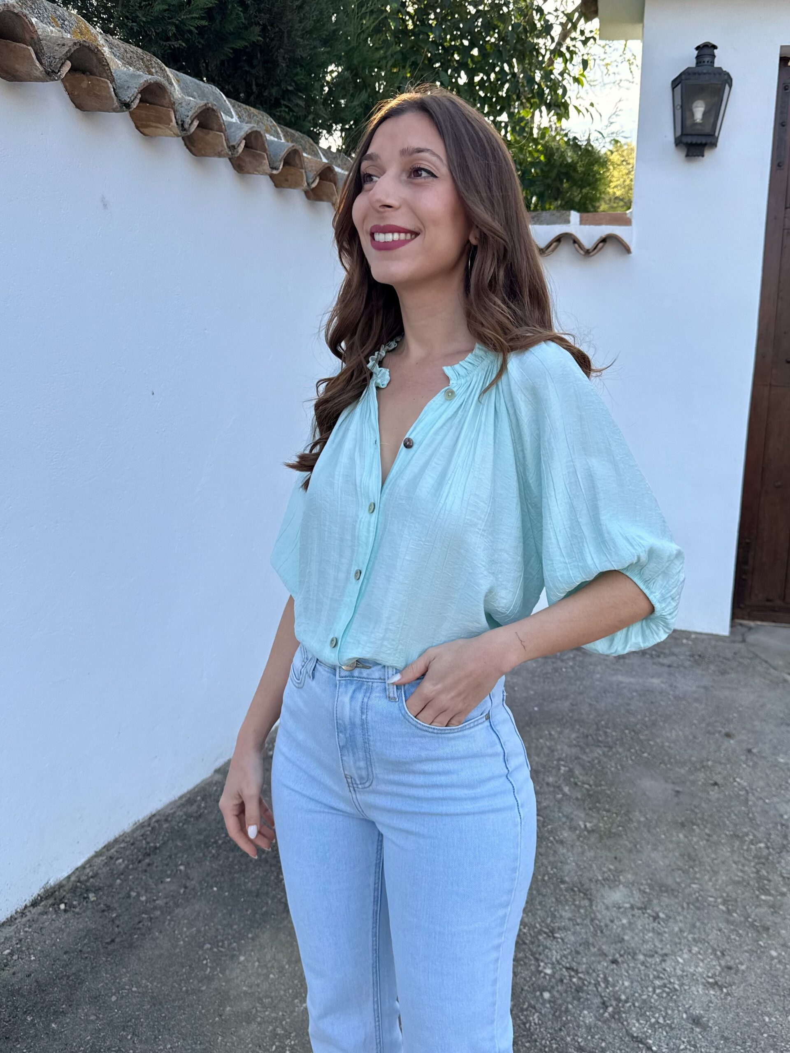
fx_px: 730
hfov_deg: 56.8
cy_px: 526
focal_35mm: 24
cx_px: 395
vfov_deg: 71.6
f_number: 1.78
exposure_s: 1/931
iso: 100
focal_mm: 6.76
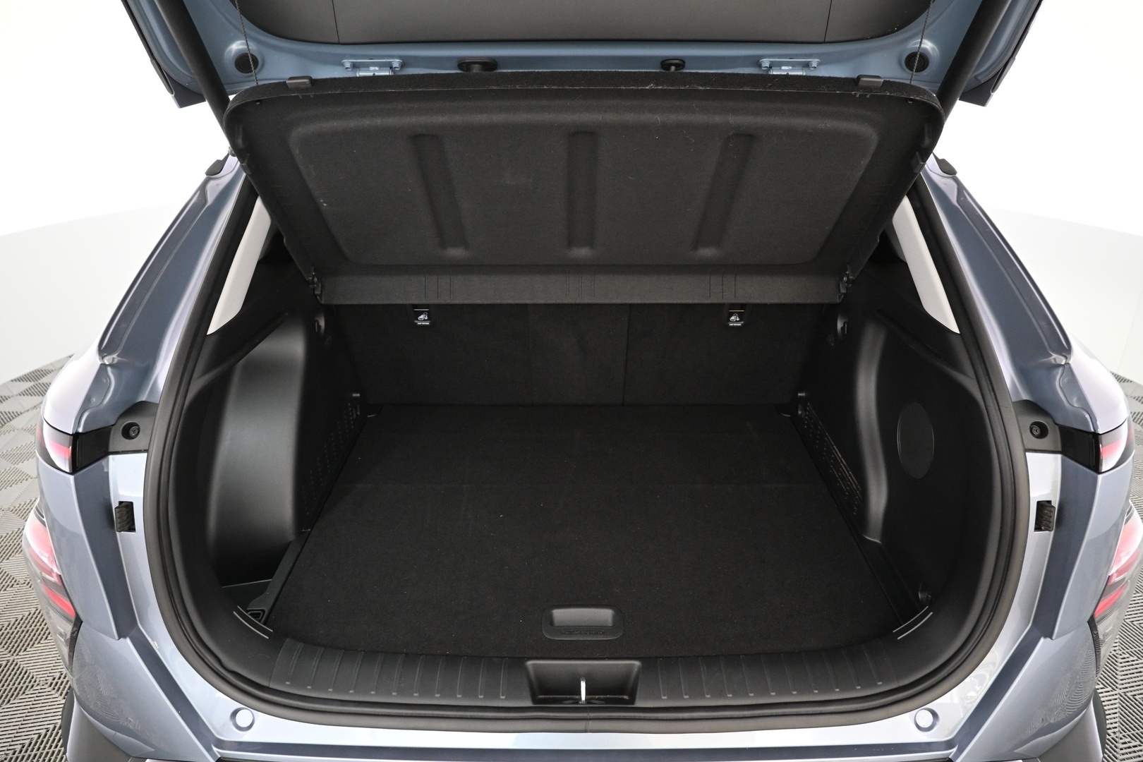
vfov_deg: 53.1
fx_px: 762
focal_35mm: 24
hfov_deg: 73.7
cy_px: 381
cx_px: 572
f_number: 3.5
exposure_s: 1/25
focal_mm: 16
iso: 1600
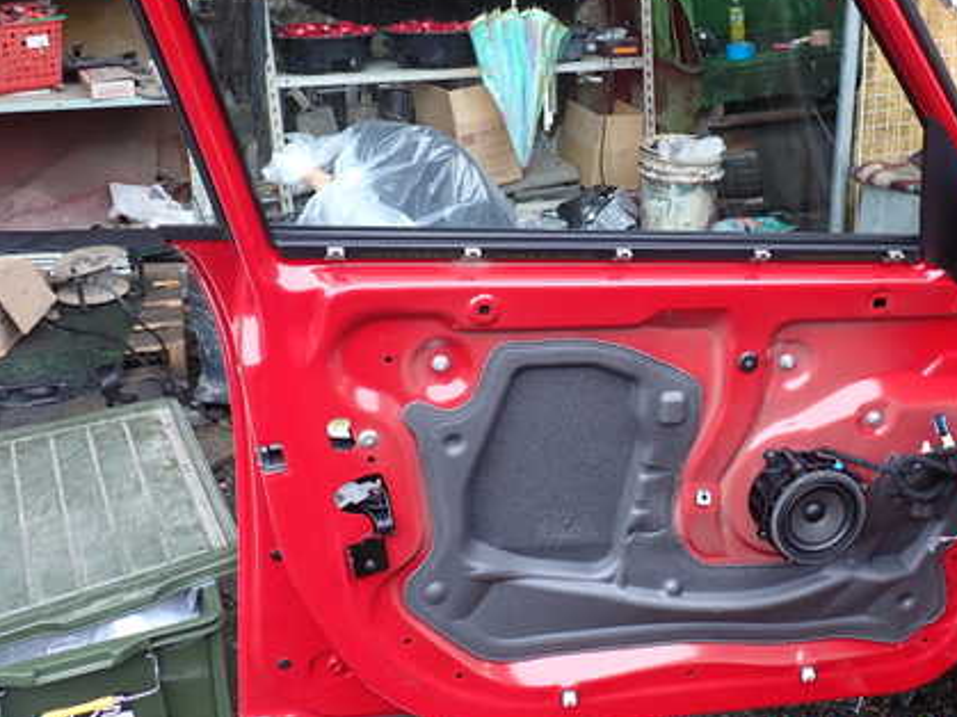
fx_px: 1188
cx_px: 608
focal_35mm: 43
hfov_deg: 43.5
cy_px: 260
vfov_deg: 33.4
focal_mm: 5.4
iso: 100
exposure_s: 1/80
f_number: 3.2
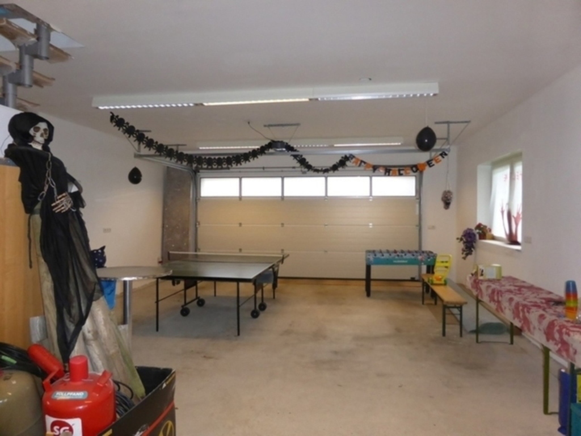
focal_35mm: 25
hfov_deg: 69.4
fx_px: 420
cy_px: 218
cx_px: 290
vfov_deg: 54.9
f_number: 3.3
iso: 500
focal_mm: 4.3
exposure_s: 1/60
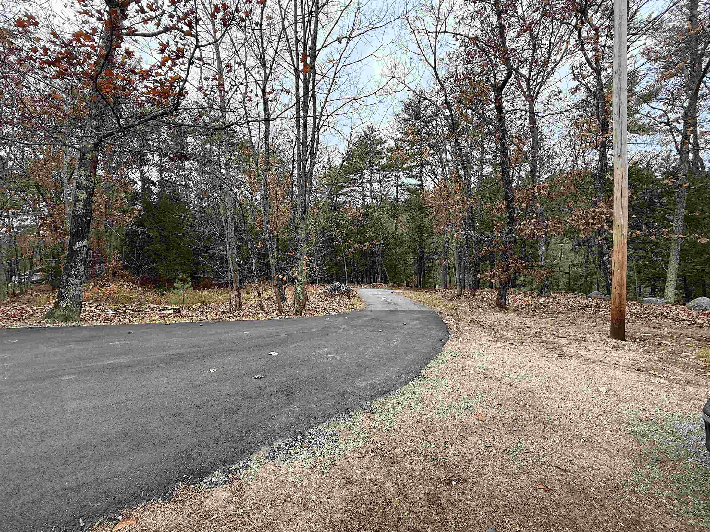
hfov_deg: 102.1
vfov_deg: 85.7
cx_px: 355
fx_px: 287
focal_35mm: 14
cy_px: 266
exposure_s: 1/235
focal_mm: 2.22
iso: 64
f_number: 2.2
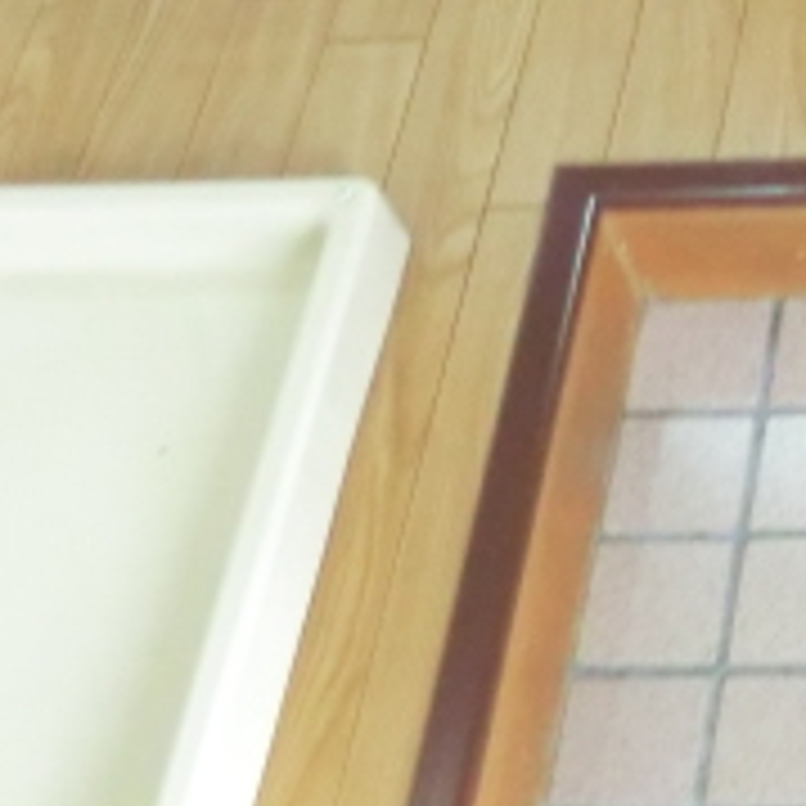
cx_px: 1256
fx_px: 2002
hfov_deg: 19.4
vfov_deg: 22.2
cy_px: 738
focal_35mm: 76
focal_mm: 4.3
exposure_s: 1/15
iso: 800
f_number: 3.2
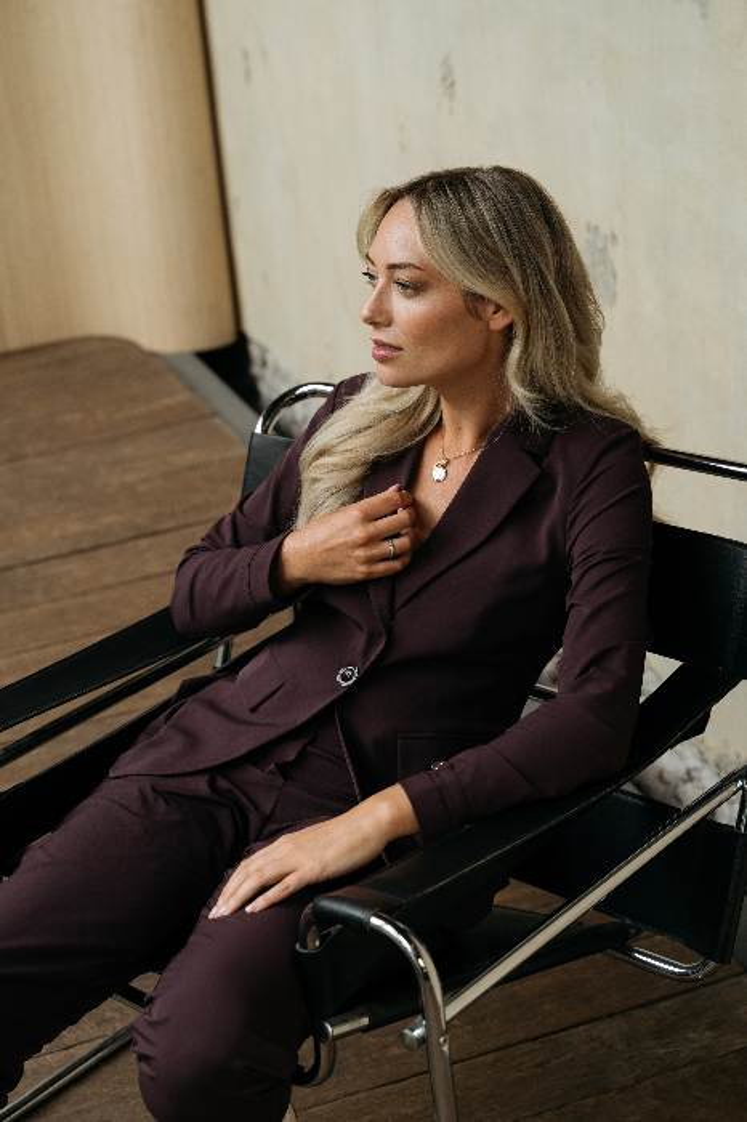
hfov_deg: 21.2
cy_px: 561
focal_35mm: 64
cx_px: 374
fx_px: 1994
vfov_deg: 31.4
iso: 400
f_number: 4.5
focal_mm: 64
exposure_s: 1/200
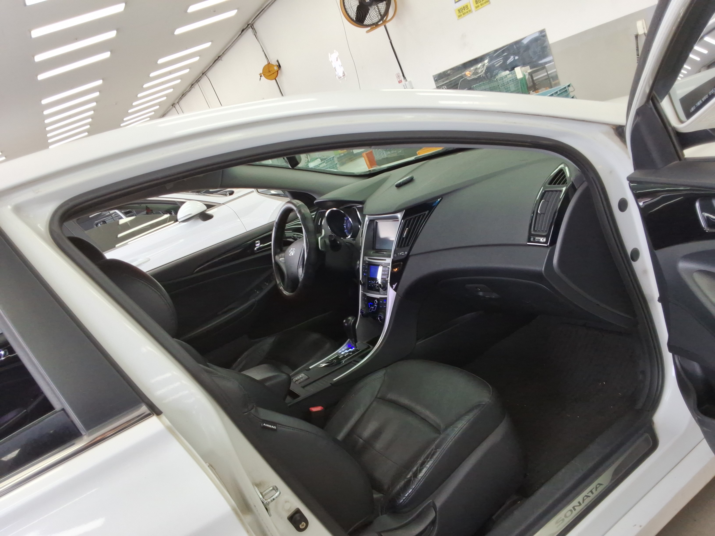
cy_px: 268
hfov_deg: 63.4
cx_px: 358
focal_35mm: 28
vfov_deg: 49.7
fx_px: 578
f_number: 1.9
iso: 38
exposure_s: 1/120
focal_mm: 2.91
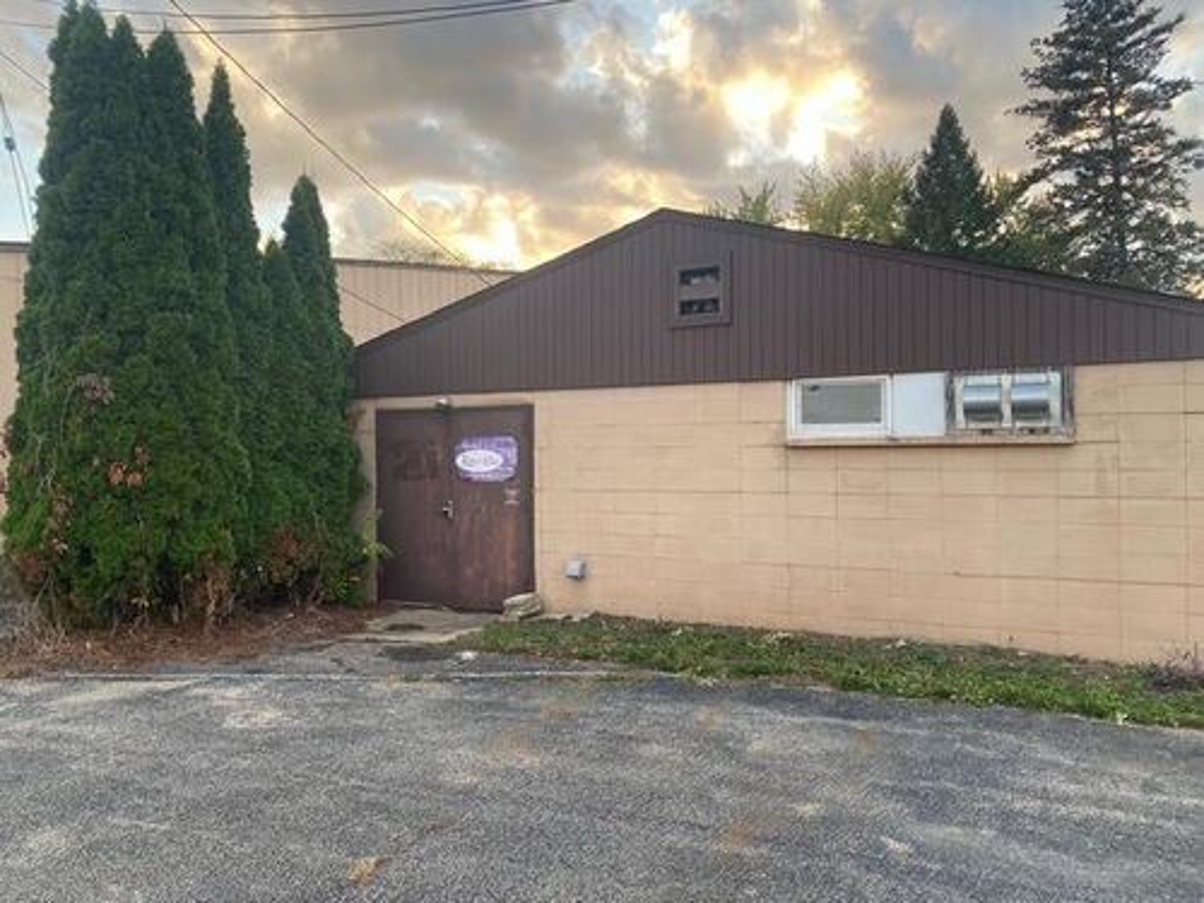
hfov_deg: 67.3
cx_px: 602
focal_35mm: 26
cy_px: 452
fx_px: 904
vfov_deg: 53.1
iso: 32
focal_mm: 4.25
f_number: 1.8
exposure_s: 1/144
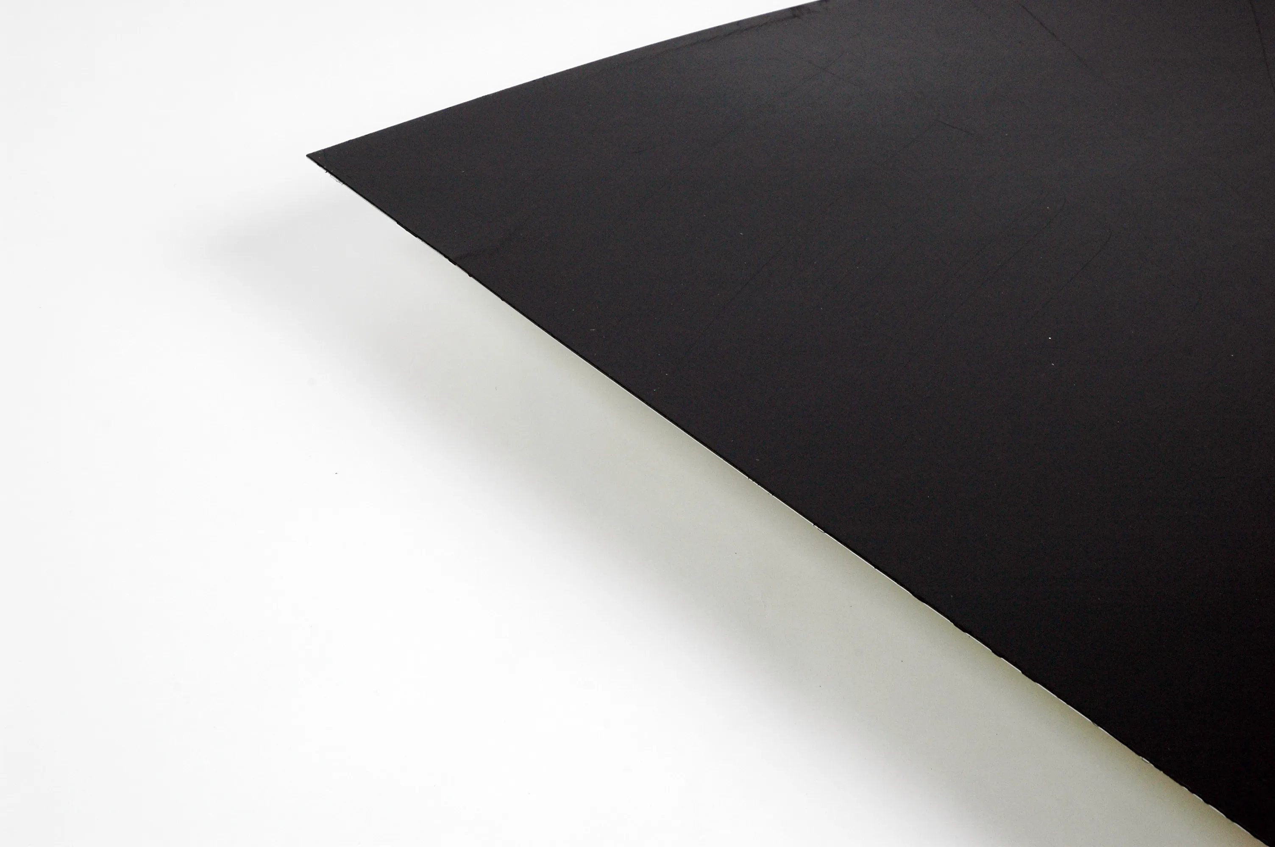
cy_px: 424
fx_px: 2654
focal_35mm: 75
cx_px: 638
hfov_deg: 27.0
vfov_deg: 18.1
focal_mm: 50
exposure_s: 1/250
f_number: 11
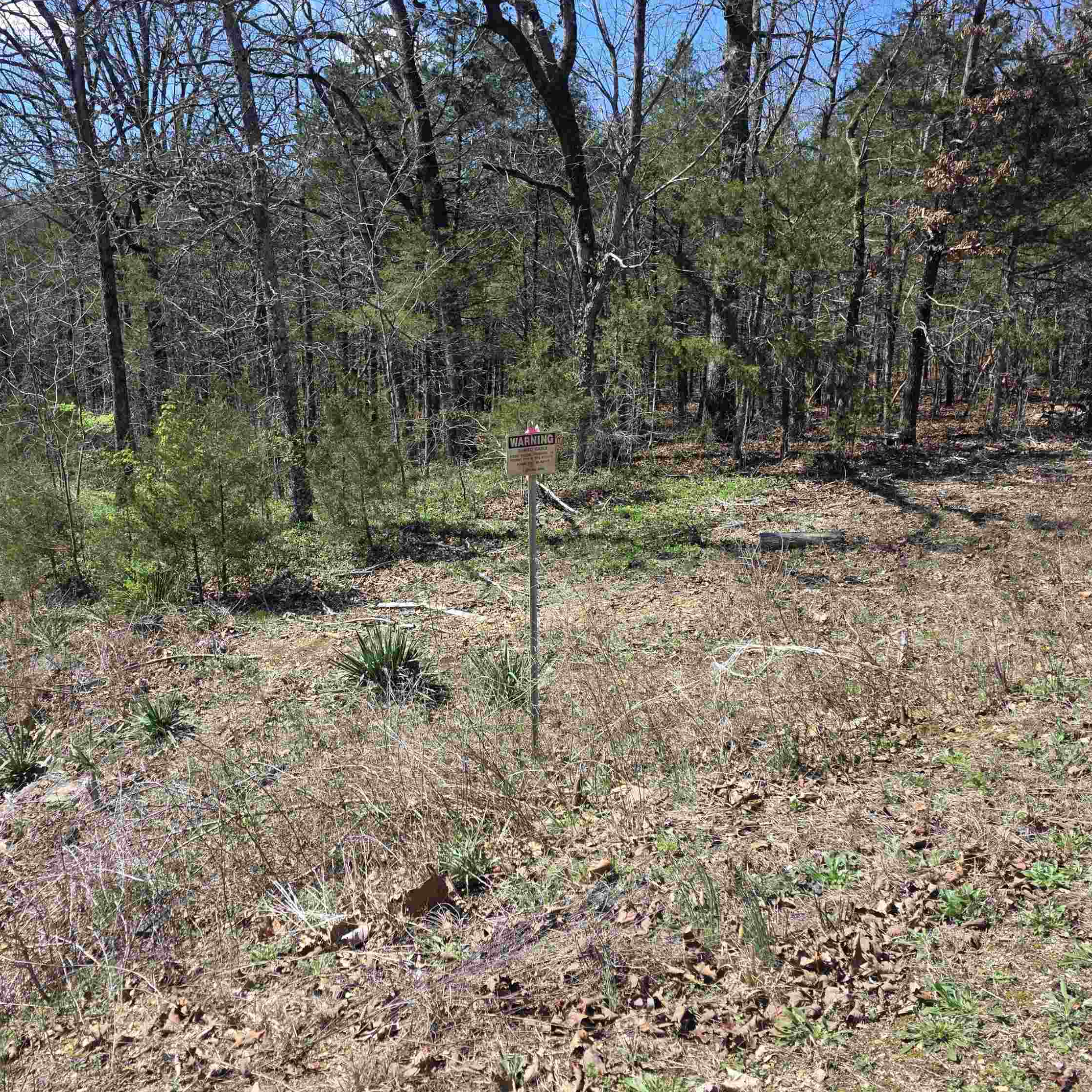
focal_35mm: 28
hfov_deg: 57.1
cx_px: 469
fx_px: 999
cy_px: 529
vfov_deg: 57.3
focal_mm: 6.3
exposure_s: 1/2271
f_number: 1.7
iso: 80
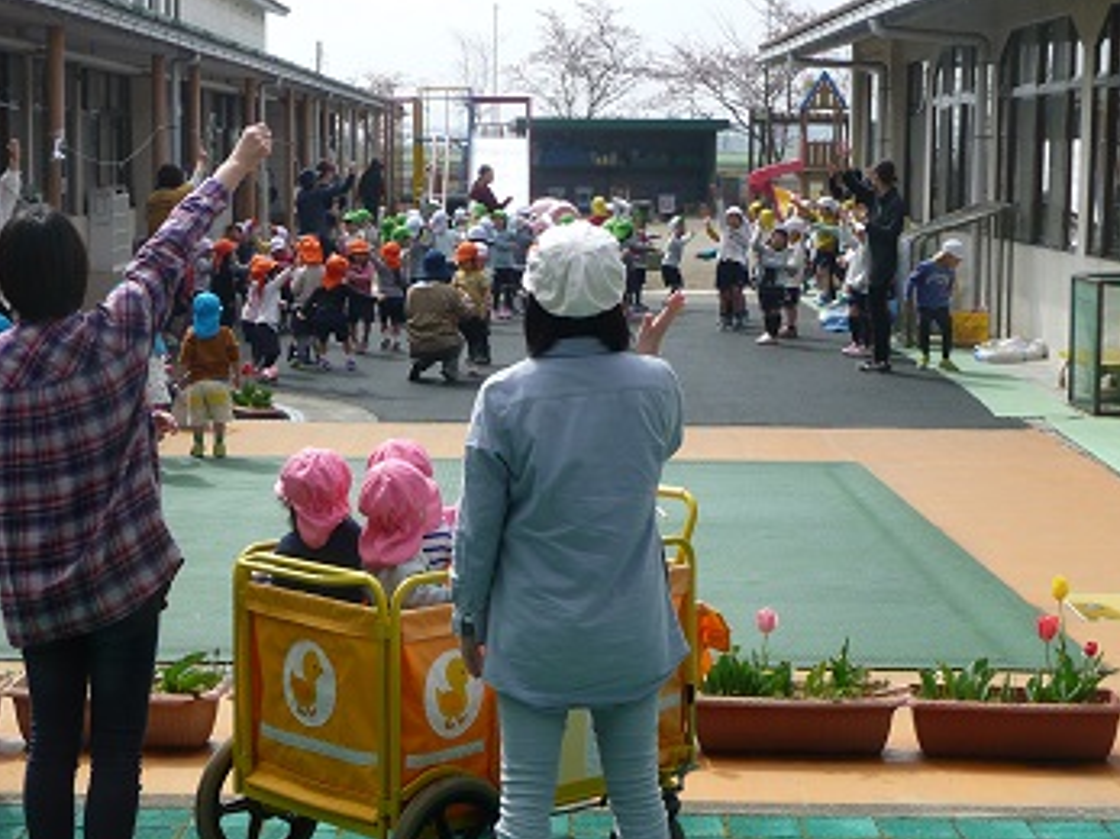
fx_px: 2329
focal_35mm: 72
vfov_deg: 20.4
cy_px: 453
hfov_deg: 27.0
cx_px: 491
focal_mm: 8.5
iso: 100
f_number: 4.2
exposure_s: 1/500
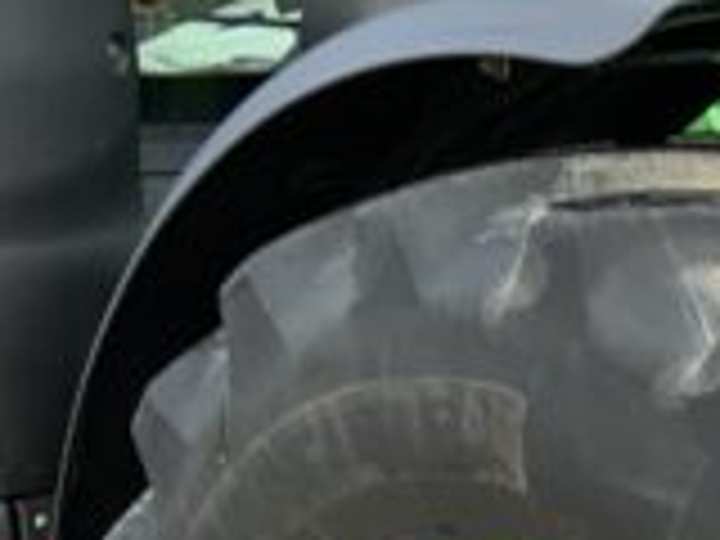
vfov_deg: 12.1
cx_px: 990
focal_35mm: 116
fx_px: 2413
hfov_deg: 15.9
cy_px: 860
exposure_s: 1/133
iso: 16
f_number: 1.8
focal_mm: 3
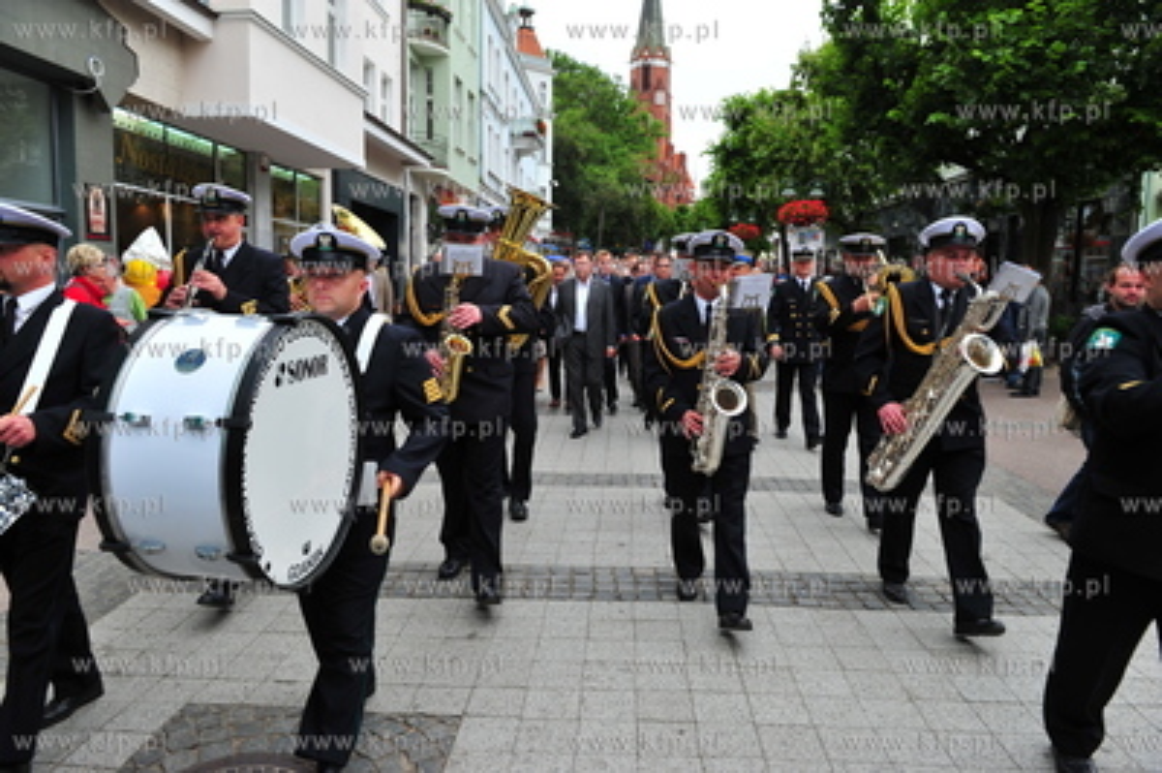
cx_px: 581
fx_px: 774
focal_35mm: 24
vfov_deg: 53.1
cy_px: 386
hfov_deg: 73.8
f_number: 7.1
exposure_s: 1/200
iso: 400
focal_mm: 24
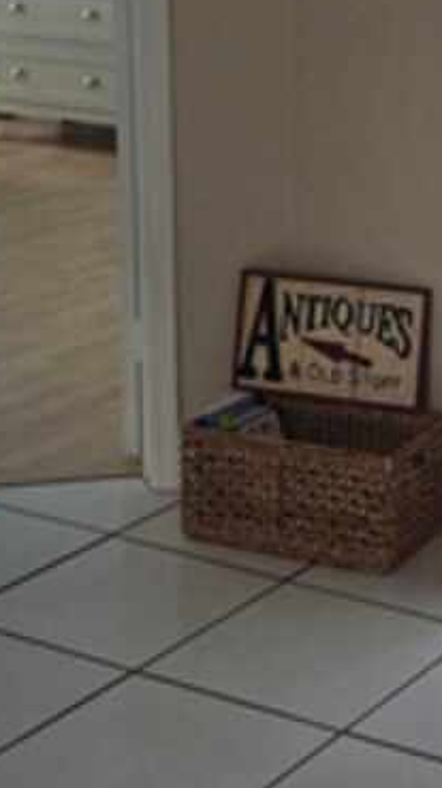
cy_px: 141
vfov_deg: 24.0
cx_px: 587
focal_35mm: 87
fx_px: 1816
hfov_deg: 13.3
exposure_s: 1/180
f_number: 1.8
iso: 80
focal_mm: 5.4
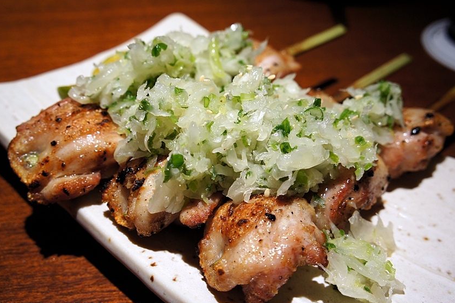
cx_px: 233
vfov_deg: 31.8
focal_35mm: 42
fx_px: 530
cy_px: 159
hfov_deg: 46.4
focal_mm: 26
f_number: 5.6
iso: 500
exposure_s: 1/40
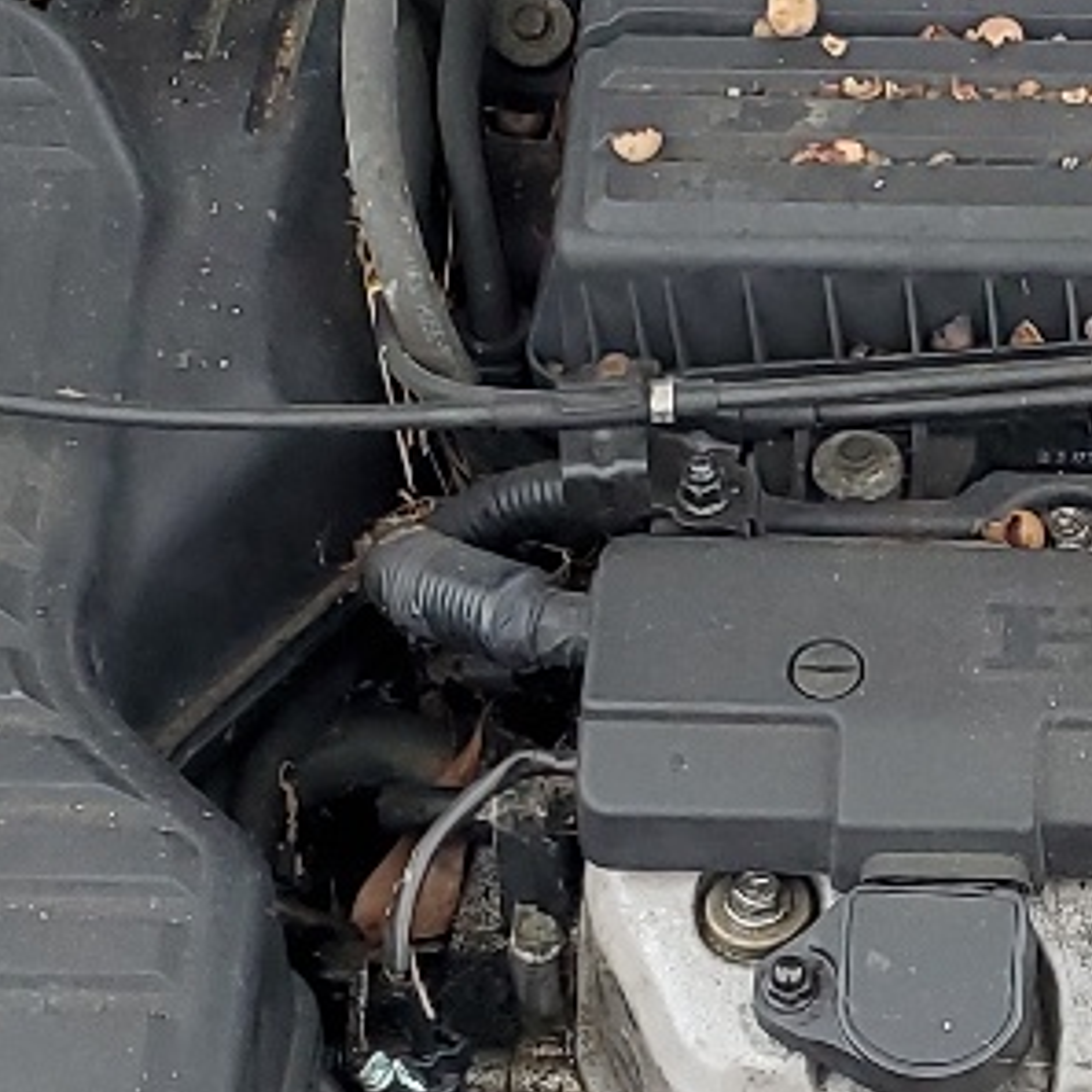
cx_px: 930
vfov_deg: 14.1
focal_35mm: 124
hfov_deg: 14.0
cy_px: 651
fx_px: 4426
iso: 66
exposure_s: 1/120
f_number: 1.5
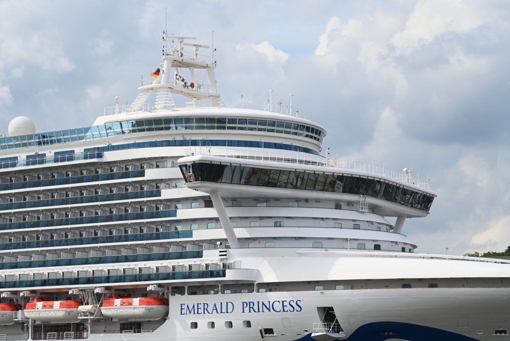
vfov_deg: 11.4
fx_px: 1702
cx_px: 255
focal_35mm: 120
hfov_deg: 17.0
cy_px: 170
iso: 100
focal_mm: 120
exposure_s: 1/500
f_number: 5.6
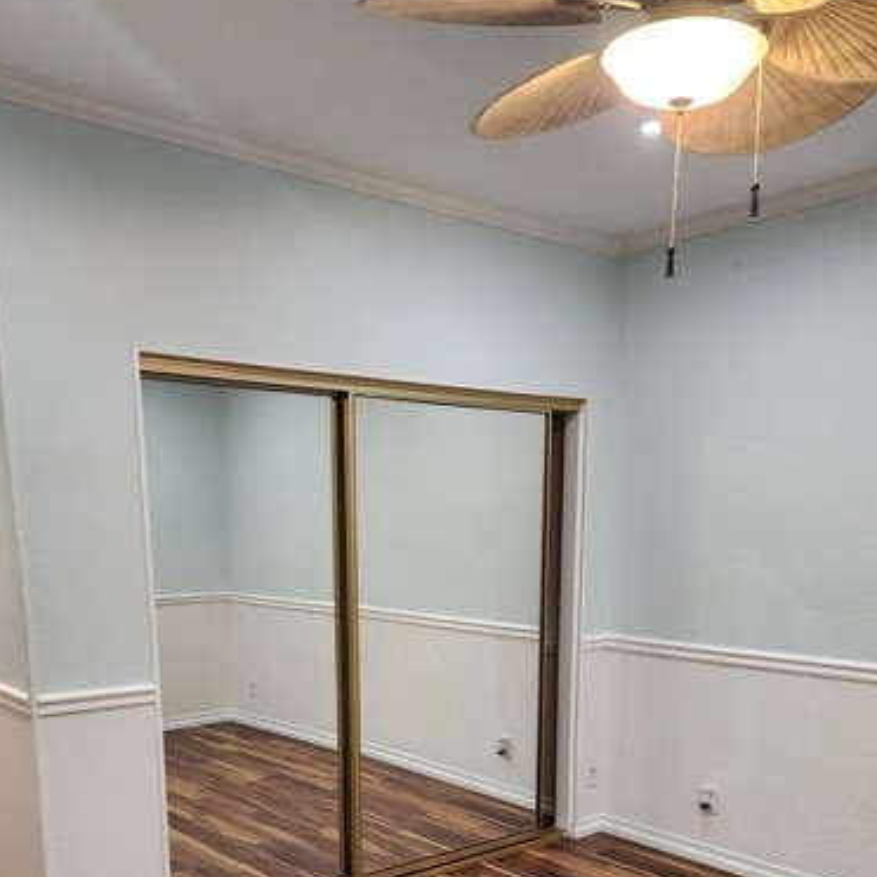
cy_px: 719
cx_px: 464
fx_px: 1003
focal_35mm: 35
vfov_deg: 44.6
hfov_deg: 47.2
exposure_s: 1/120
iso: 500
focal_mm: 6.4
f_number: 1.8
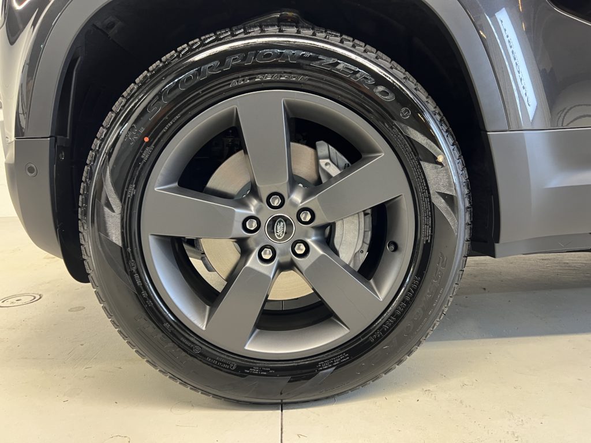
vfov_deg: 53.1
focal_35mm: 26
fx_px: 444
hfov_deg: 67.3
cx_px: 296
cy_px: 222
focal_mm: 5.7
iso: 250
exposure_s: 1/50
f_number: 1.5
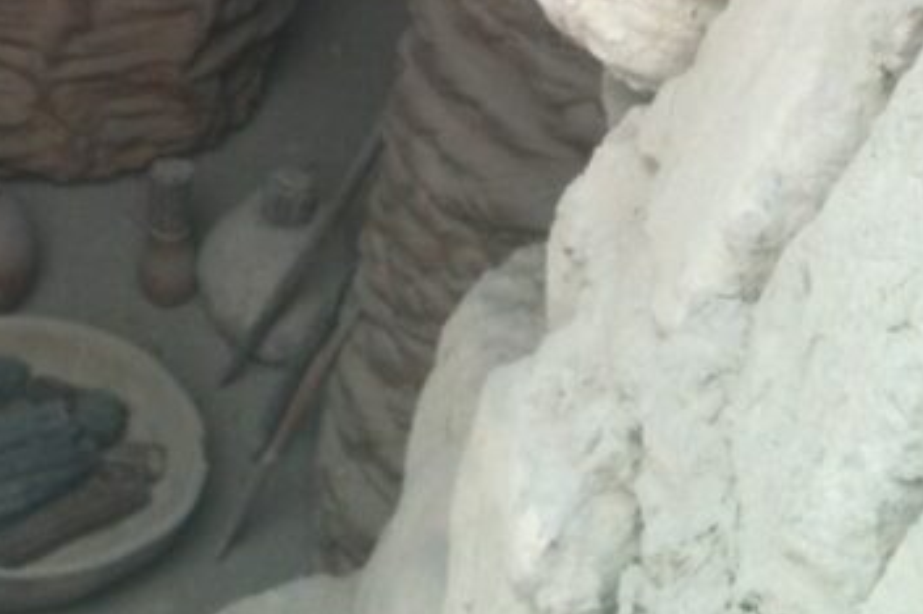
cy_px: -451
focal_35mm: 106
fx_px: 2715
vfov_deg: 12.0
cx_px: 68
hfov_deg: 18.9
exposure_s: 1/167
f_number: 2.8
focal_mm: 3.85
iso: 64
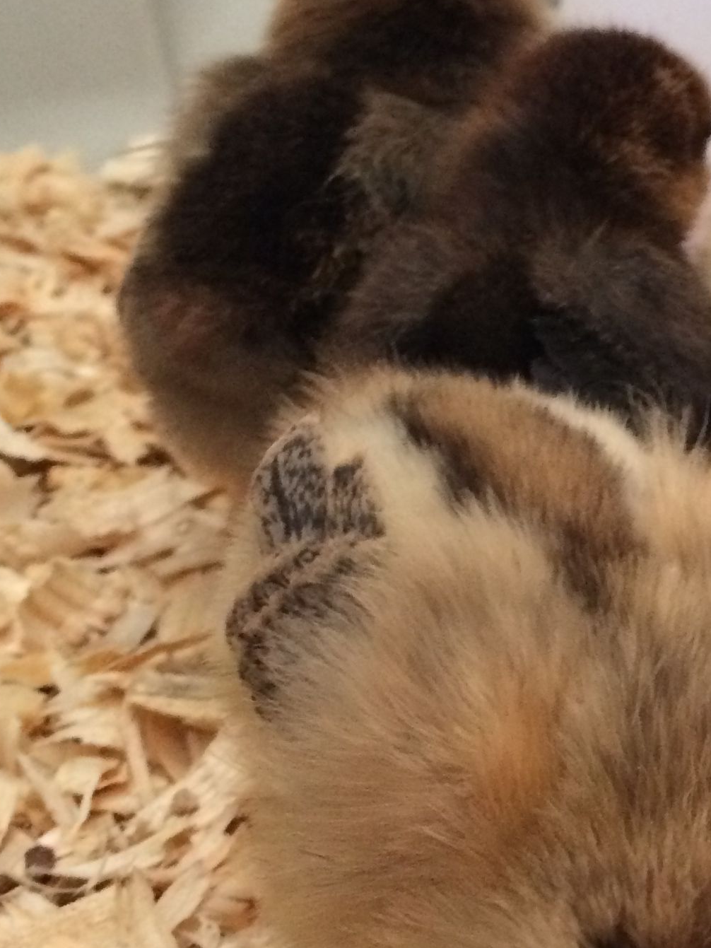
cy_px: 558
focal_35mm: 73
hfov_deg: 19.8
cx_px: 640
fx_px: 1999
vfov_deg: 26.6
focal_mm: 4.12
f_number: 2.2
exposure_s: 1/24
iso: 320
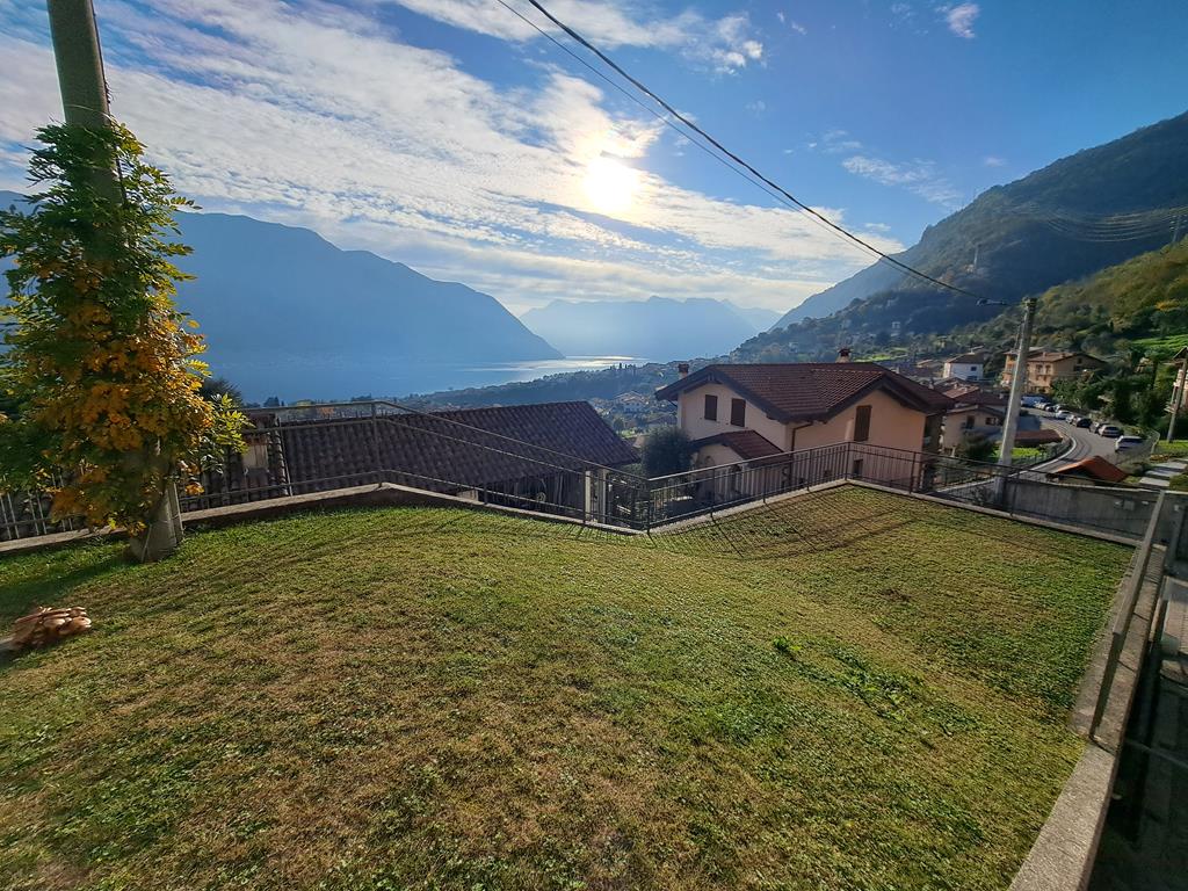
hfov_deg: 106.2
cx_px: 594
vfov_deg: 89.9
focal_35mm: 13
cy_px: 446
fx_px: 446
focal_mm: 1.74
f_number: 2.2
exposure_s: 1/3030
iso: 50
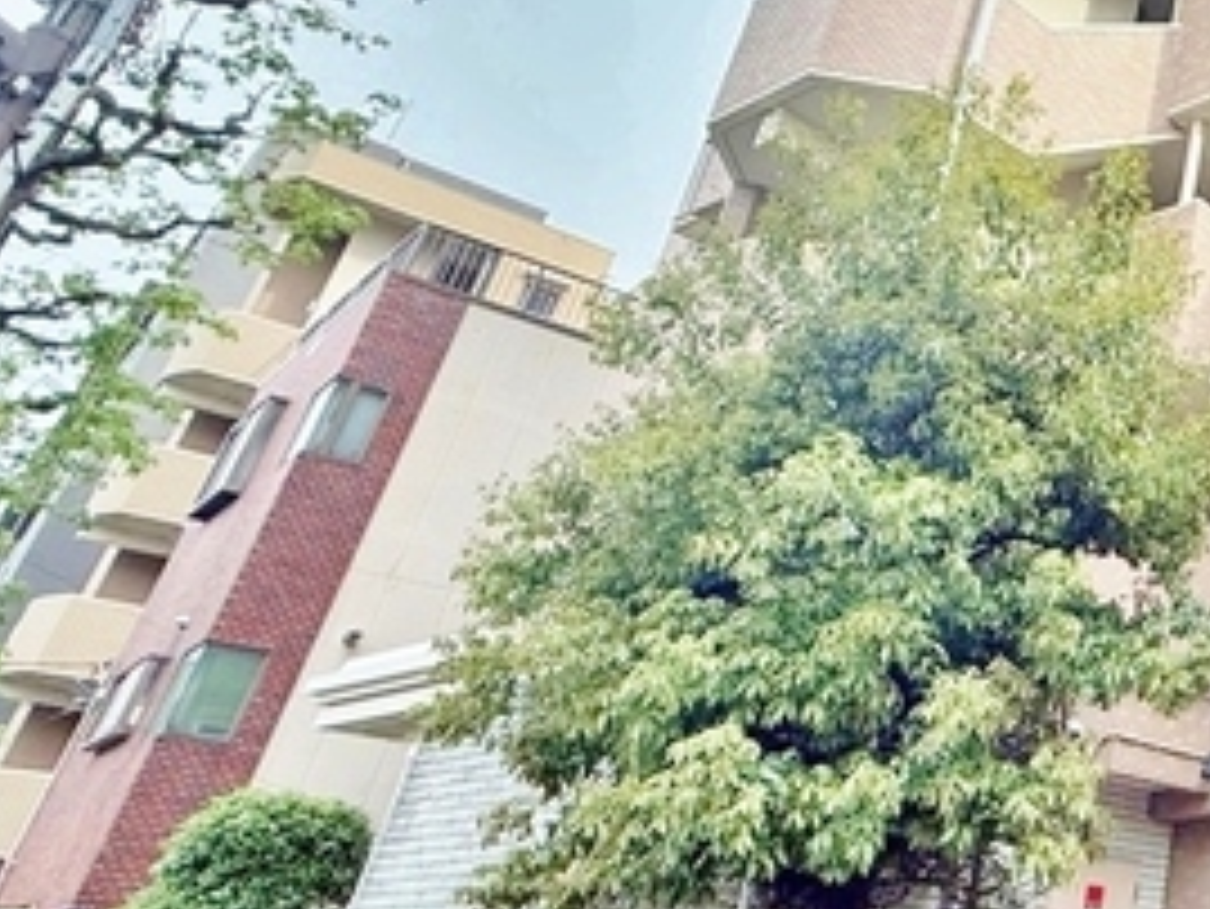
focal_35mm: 39
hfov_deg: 34.9
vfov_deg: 36.4
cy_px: 281
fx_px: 1364
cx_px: 1538
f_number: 2.2
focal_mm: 2.22
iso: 64
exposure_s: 1/574
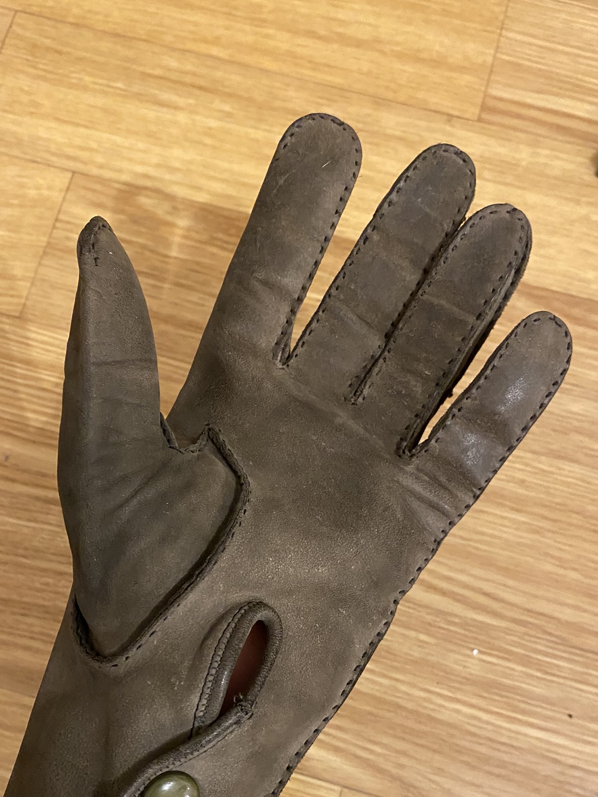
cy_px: 529
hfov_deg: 40.7
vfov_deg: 51.7
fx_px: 806
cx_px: 272
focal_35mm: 35
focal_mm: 4.25
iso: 400
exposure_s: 1/50
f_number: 1.8
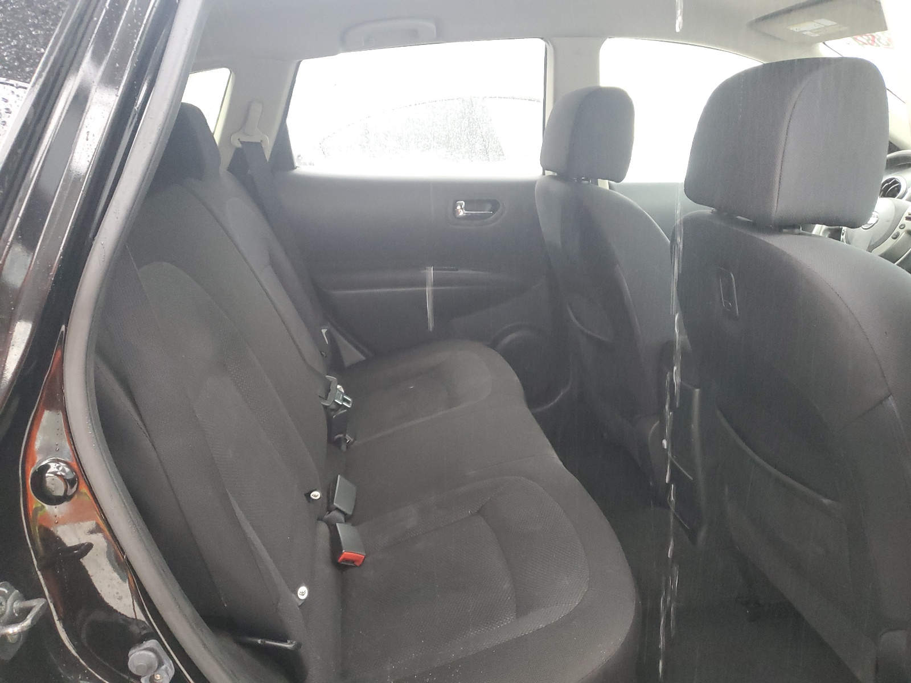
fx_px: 684
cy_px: 342
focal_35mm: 26
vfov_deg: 53.1
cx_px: 456
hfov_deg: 67.3
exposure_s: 1/40
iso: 352
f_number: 1.5
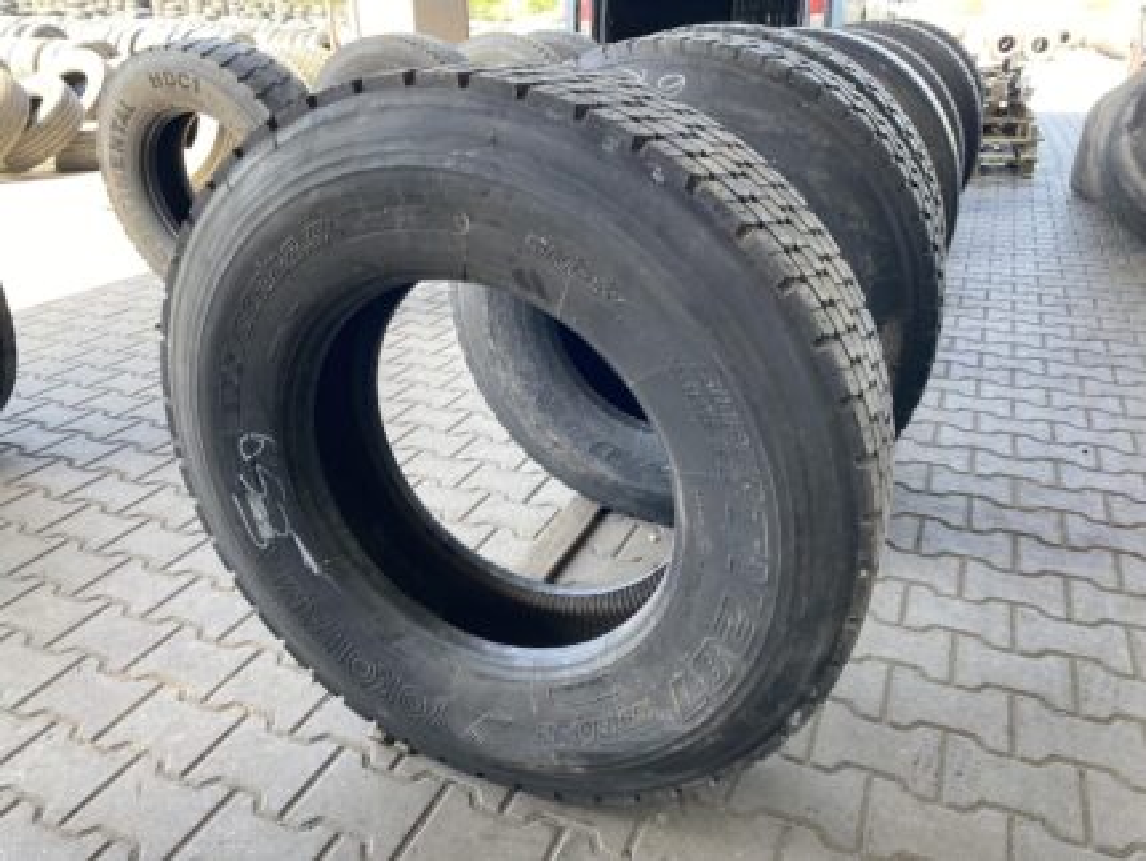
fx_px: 861
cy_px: 430
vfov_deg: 53.1
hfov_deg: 67.3
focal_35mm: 26
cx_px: 573
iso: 100
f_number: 1.8
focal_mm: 4.25
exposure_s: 1/121
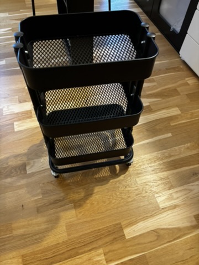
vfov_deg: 67.3
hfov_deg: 53.1
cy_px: 132
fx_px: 199
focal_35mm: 26
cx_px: 100
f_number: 1.6
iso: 500
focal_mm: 5.96
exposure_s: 1/50
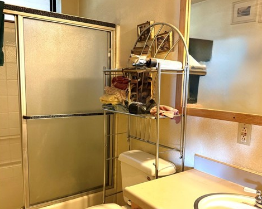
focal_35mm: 32
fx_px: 248
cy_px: 120
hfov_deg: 55.7
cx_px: 131
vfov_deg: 45.6
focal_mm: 6.76
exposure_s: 1/60
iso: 800
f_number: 1.78
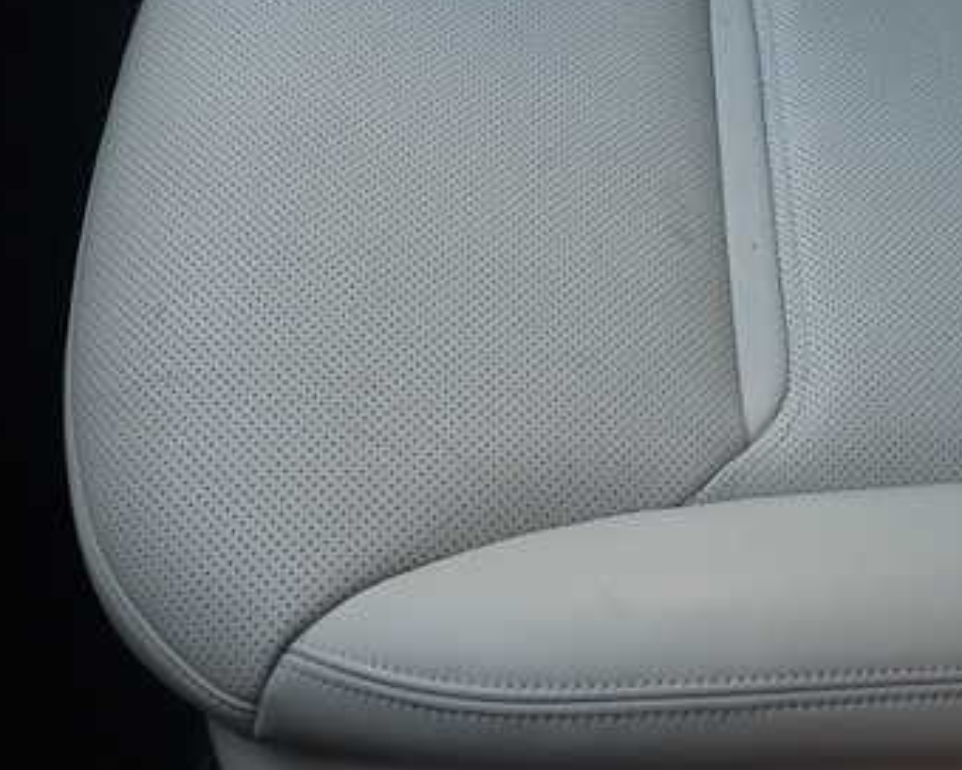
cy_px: 328
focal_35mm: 43
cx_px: 741
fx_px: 1224
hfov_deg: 41.4
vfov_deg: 34.8
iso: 100
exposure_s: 1/60
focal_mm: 4.5
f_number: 2.8
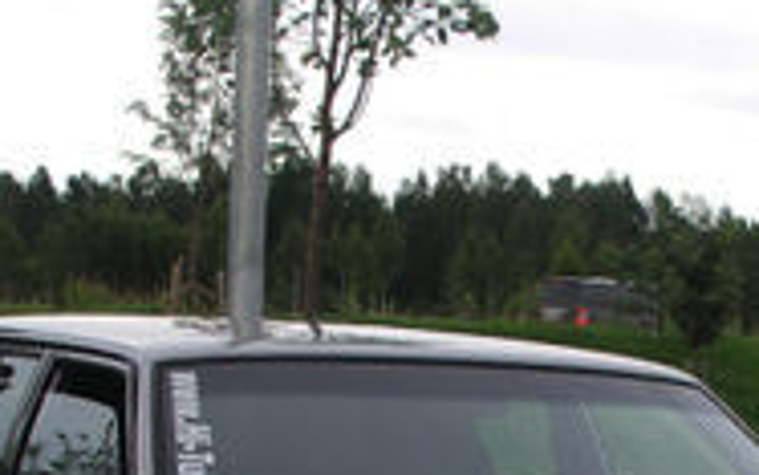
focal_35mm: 105
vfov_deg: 11.6
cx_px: 601
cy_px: 824
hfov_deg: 19.6
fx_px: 2173
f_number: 3.5
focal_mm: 7.6
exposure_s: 1/100
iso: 50
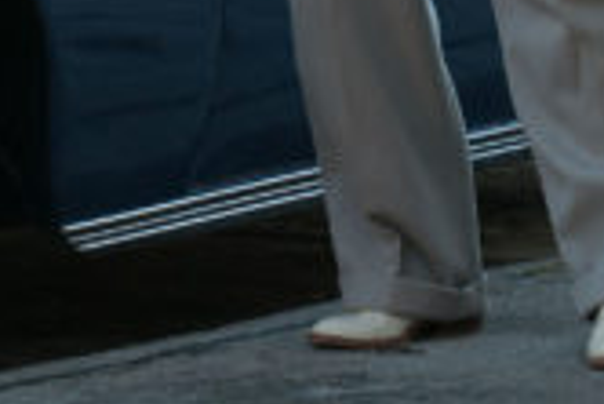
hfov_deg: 5.0
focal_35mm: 413
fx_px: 6935
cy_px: -502
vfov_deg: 3.3
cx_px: 109
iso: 250
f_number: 5
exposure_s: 1/250
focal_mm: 67
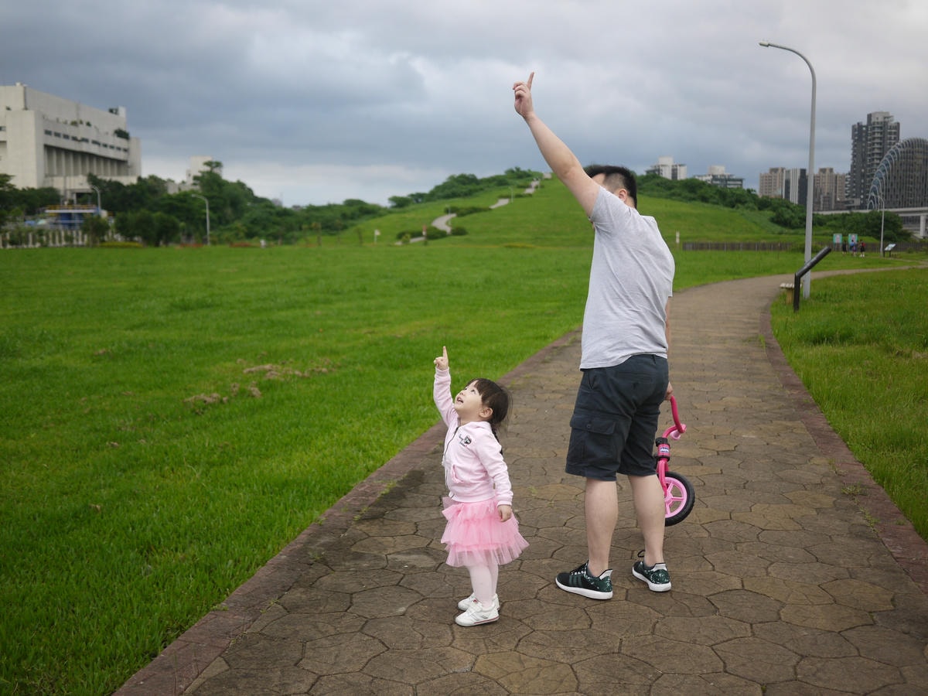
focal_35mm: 40
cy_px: 348
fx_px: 1072
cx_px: 464
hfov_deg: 46.8
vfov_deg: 36.0
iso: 160
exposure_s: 1/640
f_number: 1.7
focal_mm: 20
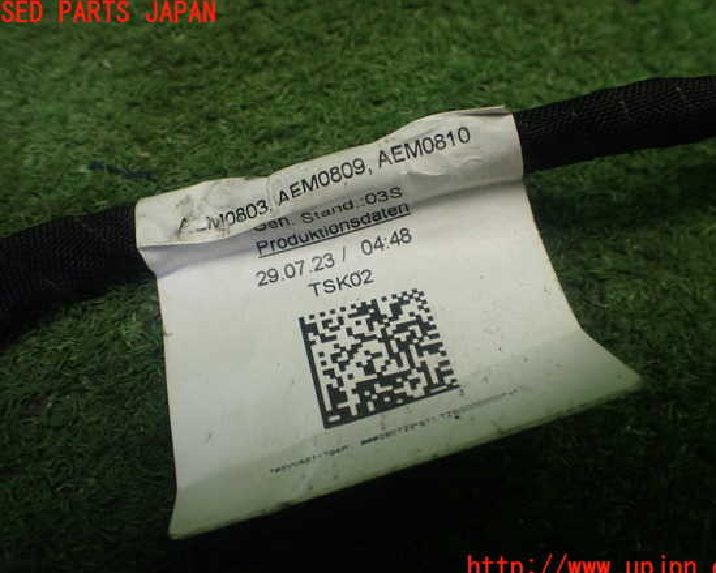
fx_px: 678
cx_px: 370
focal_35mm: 32
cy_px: 291
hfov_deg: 55.7
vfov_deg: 45.8
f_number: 2.3
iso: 250
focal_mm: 5.4
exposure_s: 1/125
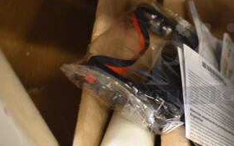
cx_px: 206
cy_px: 61
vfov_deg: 22.0
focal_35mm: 59
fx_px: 376
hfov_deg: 33.0
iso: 4000
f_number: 3.5
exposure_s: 1/125
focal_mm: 18
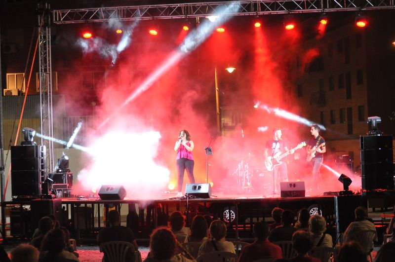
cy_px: 131
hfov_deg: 24.7
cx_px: 198
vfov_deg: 16.5
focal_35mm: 82
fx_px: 904
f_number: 4.5
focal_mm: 55
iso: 2500
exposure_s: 1/50
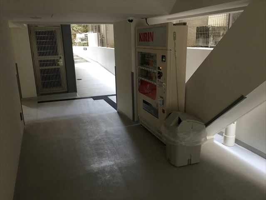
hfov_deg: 61.7
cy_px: 100
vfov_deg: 48.2
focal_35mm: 29
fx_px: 223
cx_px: 133
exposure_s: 1/30
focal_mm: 4.15
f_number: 2.2
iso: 100
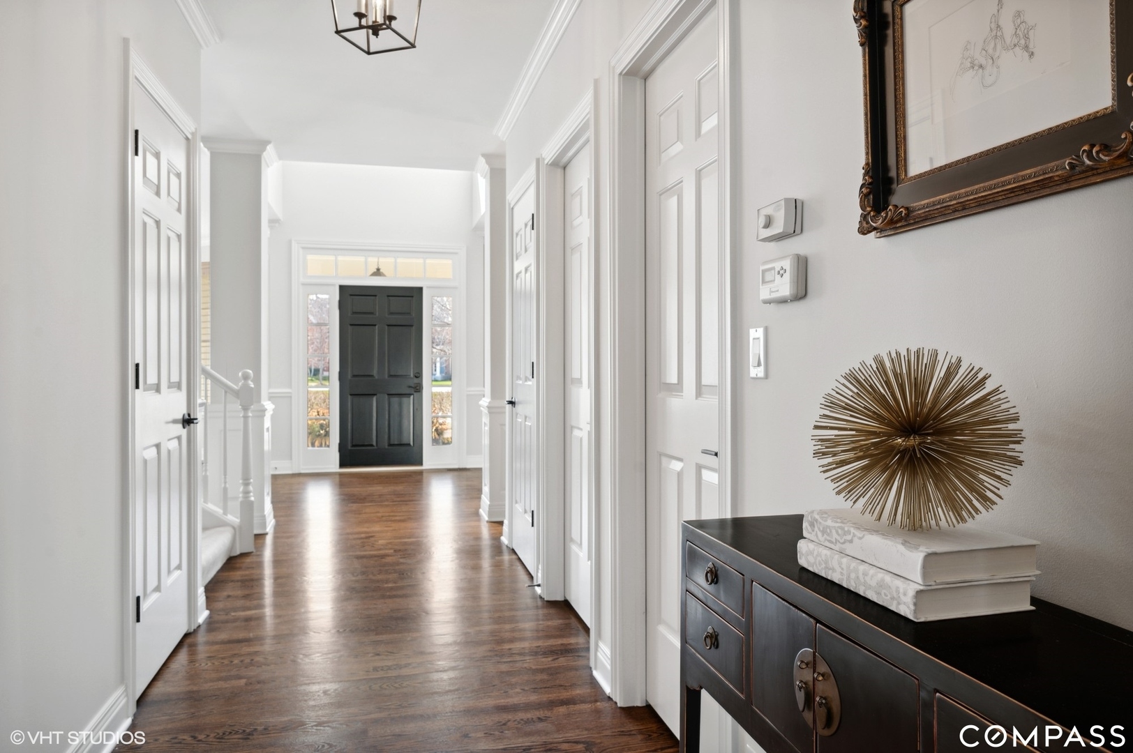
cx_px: 566
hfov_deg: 77.4
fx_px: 708
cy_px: 376
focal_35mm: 22
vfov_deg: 56.1
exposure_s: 1.5
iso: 200
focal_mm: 22.5
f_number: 8
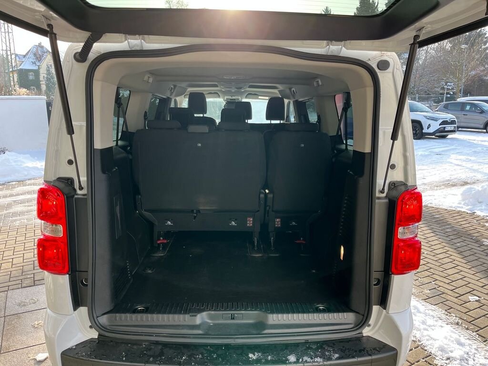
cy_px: 183
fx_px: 367
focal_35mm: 26
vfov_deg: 53.1
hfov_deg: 67.3
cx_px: 244
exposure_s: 1/232
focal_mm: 5.1
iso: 40
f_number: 1.6
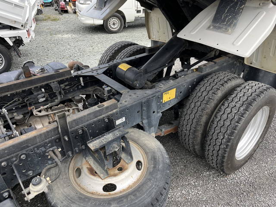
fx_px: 207
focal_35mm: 26
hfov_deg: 67.3
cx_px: 138
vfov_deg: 53.1
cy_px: 104
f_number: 1.6
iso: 50
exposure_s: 1/363
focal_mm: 5.1
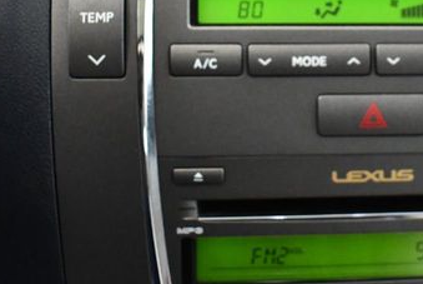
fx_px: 800
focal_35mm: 68
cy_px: 62
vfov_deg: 19.9
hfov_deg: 28.9
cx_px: 347
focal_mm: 18
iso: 3200
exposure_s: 1/80
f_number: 3.5
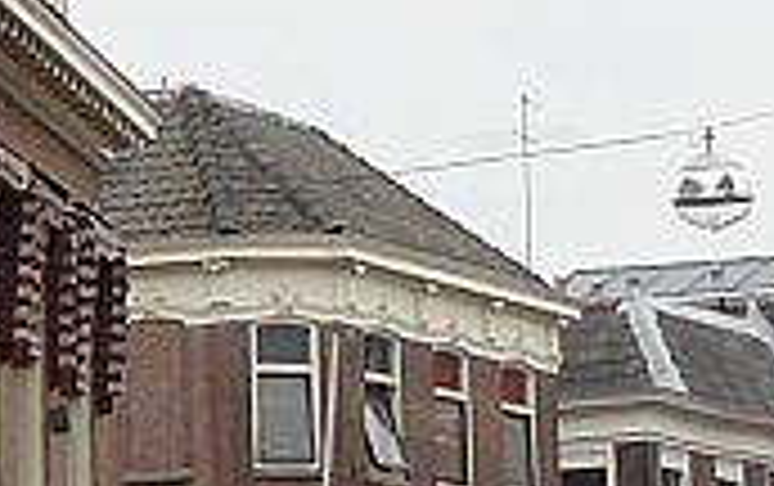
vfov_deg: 4.9
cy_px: -396
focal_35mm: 266
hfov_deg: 7.7
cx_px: -351
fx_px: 5618
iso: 100
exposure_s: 1/250
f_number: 4
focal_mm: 6
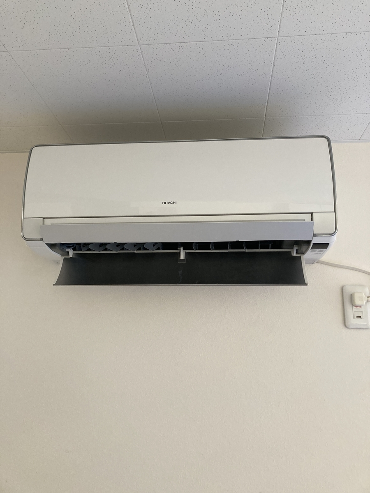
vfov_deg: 63.4
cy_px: 246
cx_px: 185
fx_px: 399
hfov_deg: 49.7
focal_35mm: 28
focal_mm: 3.99
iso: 160
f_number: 1.8
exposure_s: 1/60
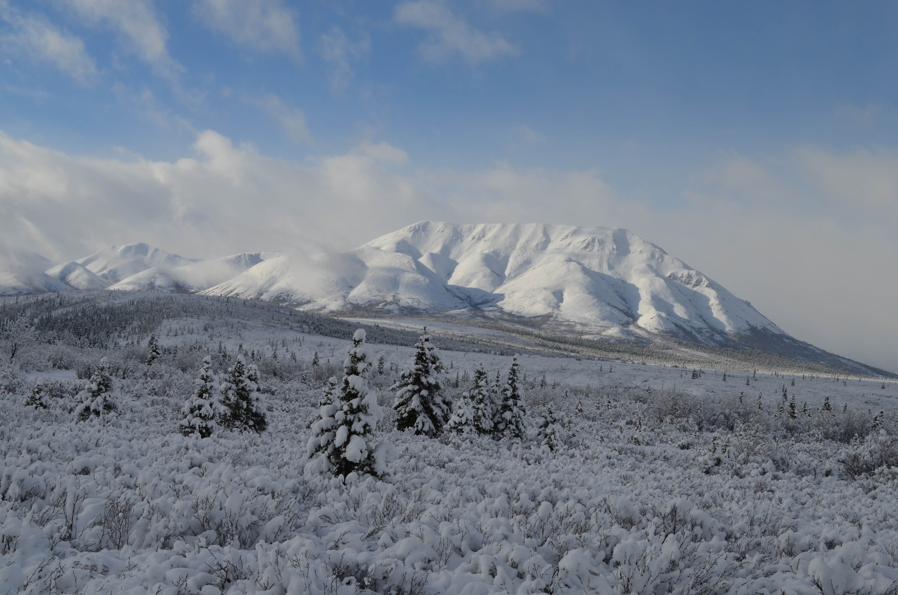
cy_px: 298
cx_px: 449
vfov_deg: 28.0
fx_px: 1195
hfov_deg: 41.2
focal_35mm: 48
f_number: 13
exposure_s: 1/250
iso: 100
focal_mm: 32
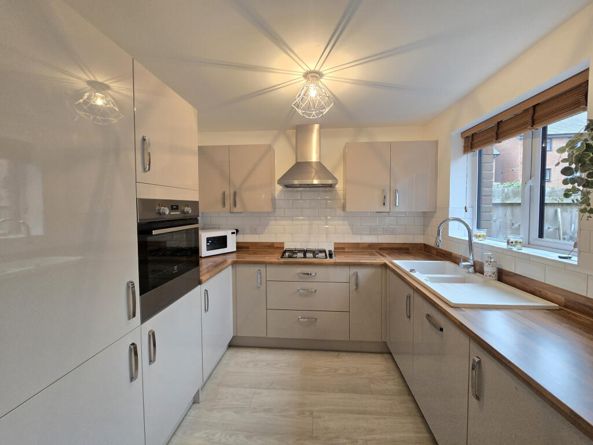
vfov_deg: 89.9
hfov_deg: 106.2
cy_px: 222
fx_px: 223
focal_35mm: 13
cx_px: 296
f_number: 2.2
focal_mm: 2.2
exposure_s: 1/50
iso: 320
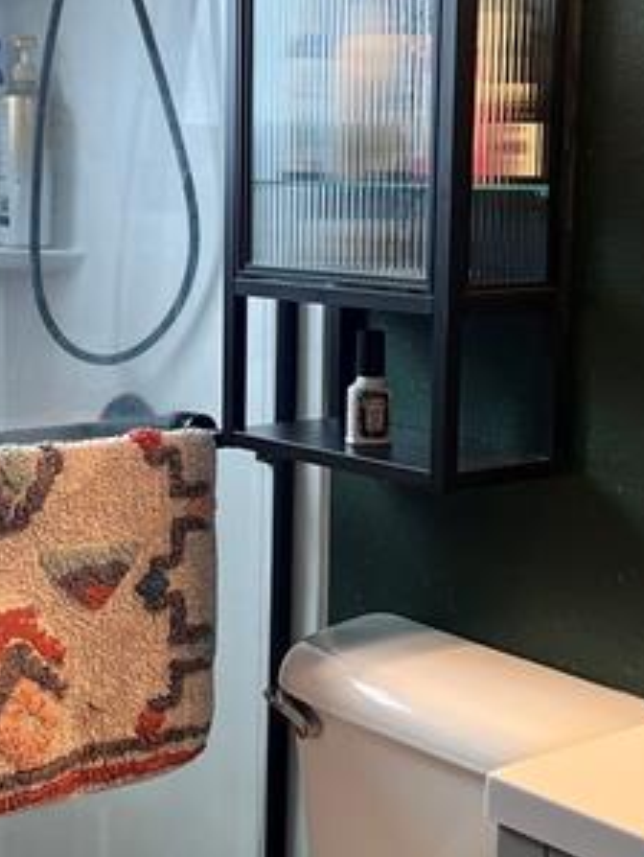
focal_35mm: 67
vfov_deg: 28.9
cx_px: 365
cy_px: 357
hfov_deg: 21.9
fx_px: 1660
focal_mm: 5.7
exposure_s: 1/120
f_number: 1.5
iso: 100
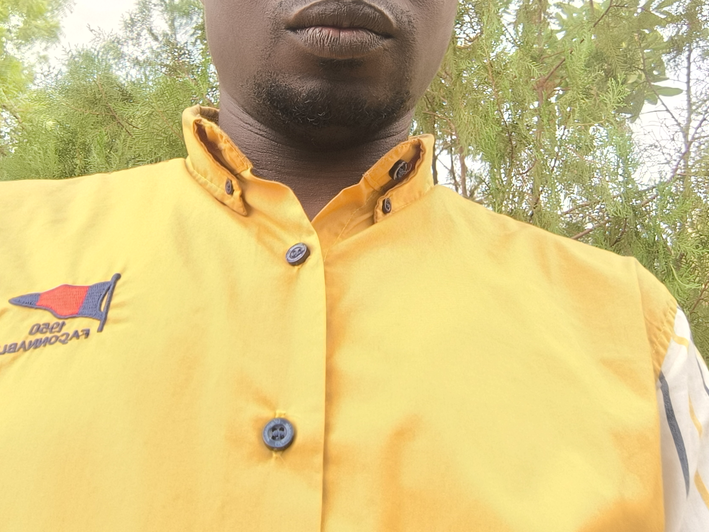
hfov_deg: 55.4
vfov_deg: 41.4
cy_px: 121
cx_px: 361
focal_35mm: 33
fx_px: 676
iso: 50
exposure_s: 1/330
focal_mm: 3.26
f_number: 2.45
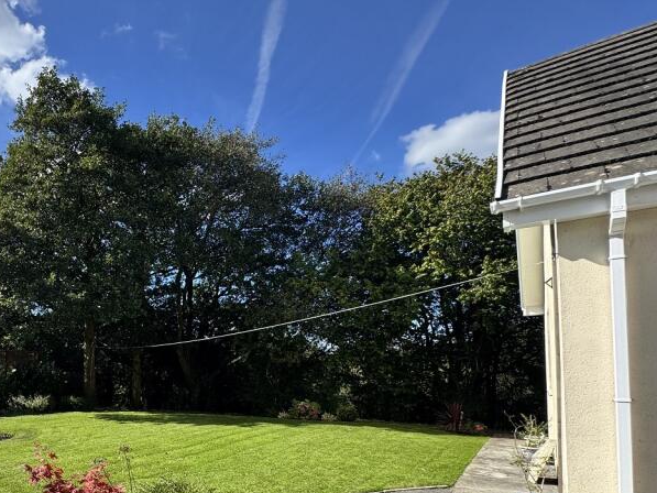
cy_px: 351
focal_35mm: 24
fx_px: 456
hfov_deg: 62.7
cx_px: 95
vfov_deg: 54.9
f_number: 2.2
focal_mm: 2.22
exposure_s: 1/620
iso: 40
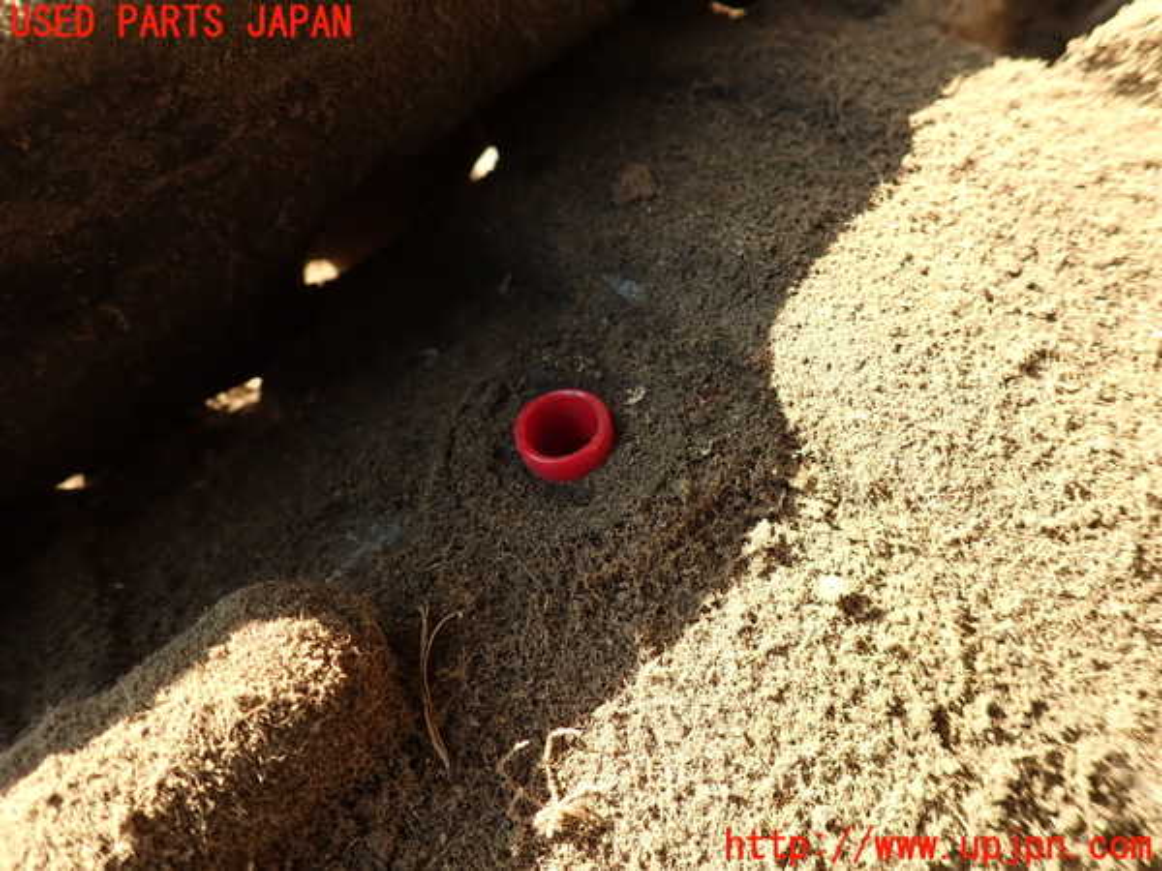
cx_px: 581
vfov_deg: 54.9
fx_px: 839
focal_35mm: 25
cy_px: 436
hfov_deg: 69.4
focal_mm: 4.5
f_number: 2.8
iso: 100
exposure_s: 1/125
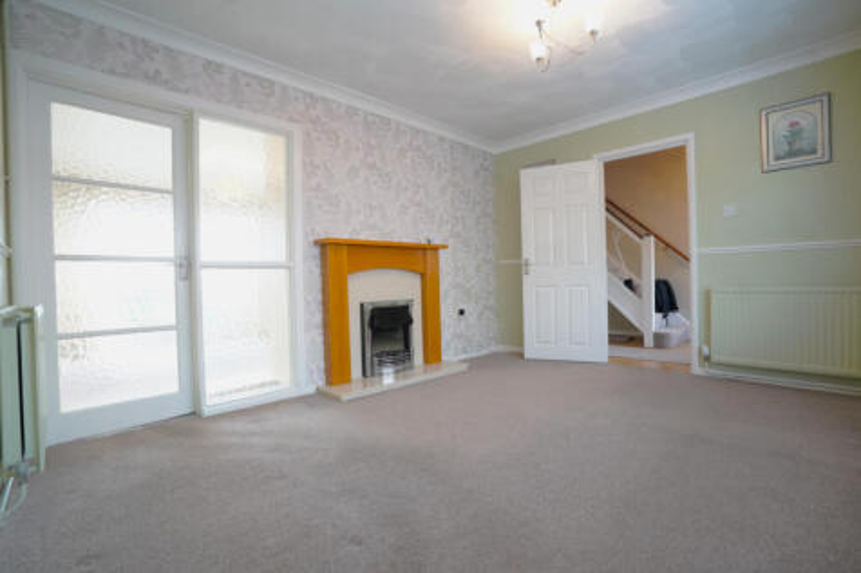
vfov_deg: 73.7
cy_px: 286
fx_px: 383
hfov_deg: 96.8
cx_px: 430
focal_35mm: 16
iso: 2500
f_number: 5.6
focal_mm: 16
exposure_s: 1/60
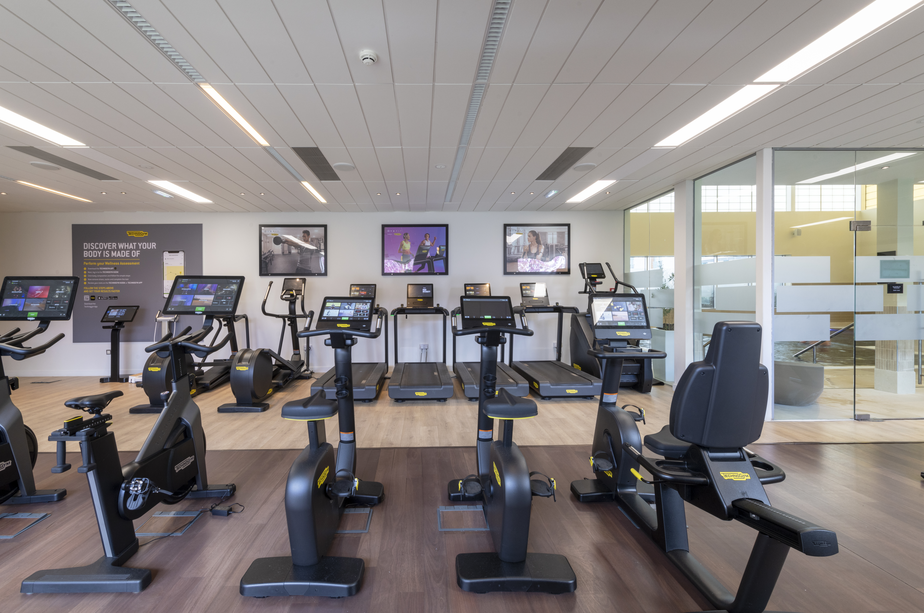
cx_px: 462
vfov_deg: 77.2
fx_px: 384
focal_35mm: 15
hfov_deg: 100.5
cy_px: 306
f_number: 16
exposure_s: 1/3
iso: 200
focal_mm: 15
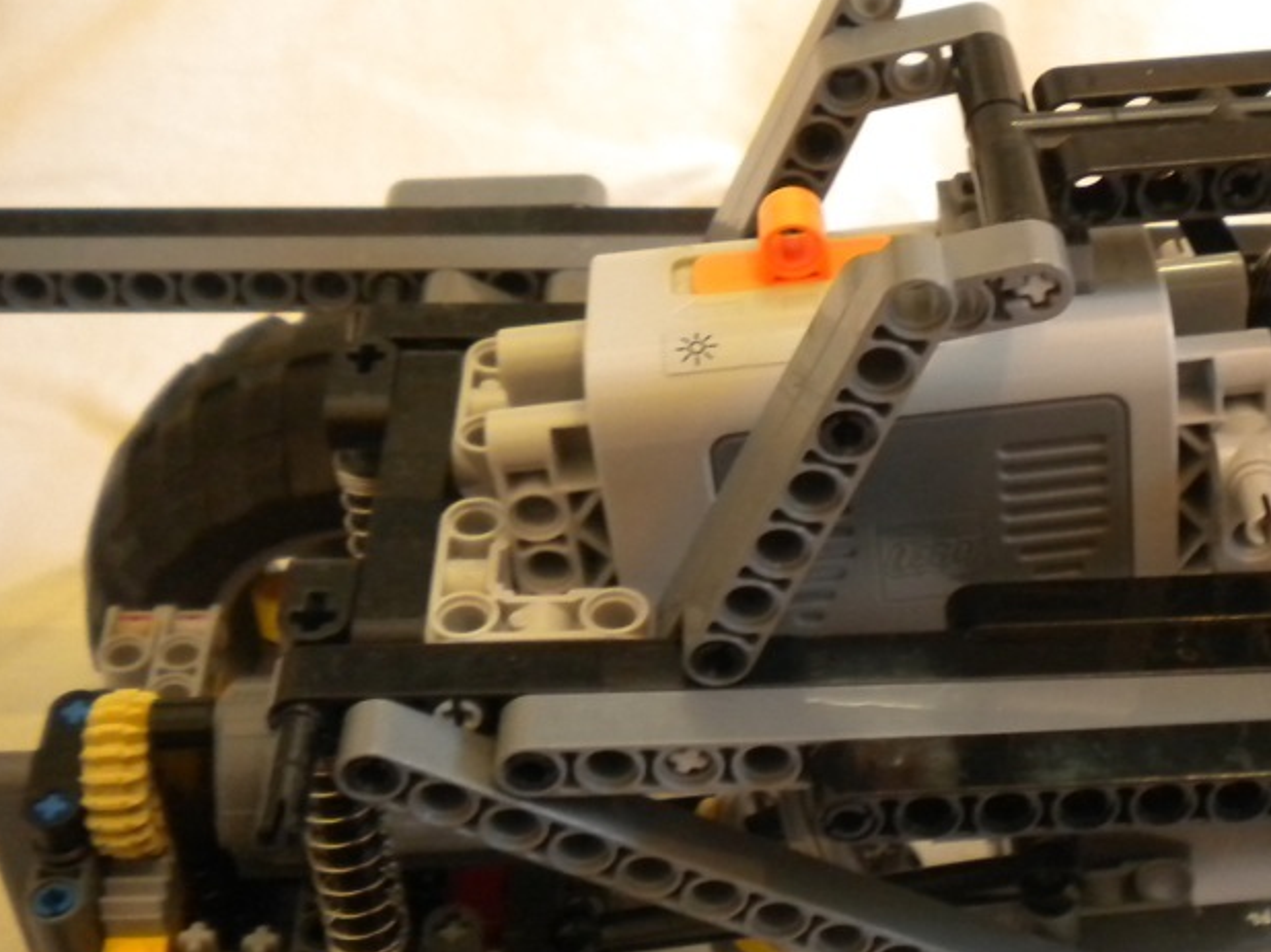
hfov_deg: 32.4
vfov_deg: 24.9
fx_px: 2129
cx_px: 1008
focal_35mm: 58
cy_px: 230
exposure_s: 1/20.3
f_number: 3.1
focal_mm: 6.3
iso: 400
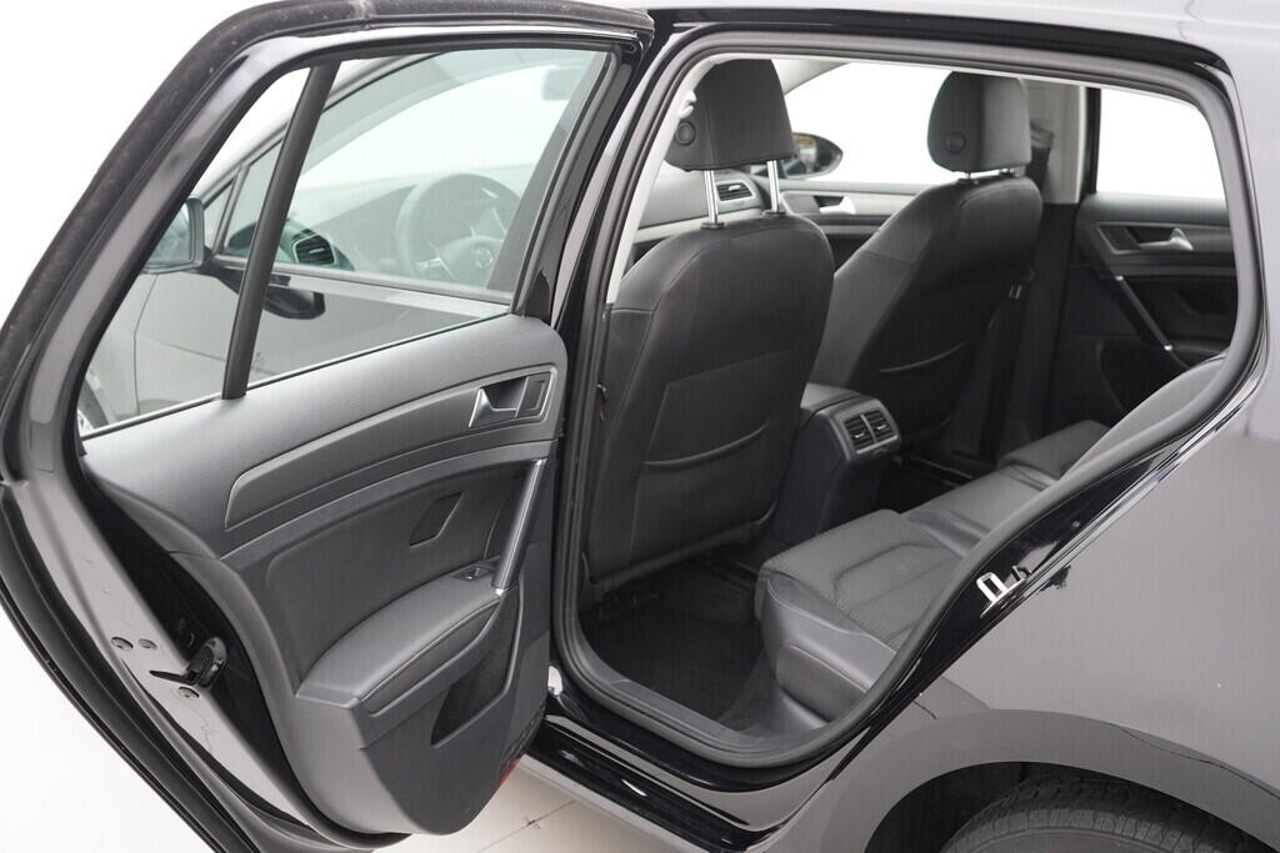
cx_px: 640
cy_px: 426
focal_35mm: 36
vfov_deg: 36.9
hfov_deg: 53.1
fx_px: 1280
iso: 1600
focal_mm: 24
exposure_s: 1/160
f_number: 3.5
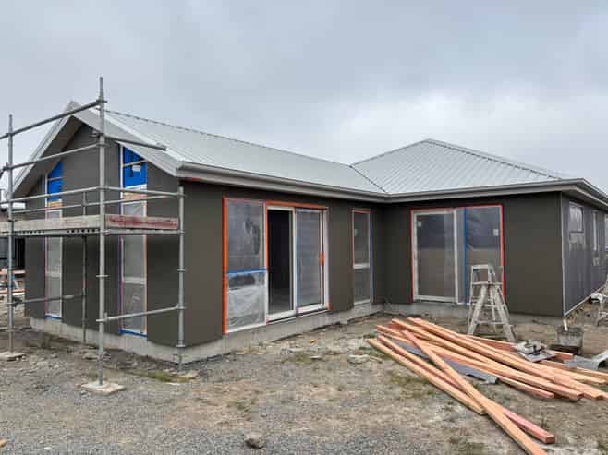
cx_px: 304
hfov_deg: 67.3
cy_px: 228
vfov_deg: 53.0
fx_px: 457
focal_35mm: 26
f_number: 1.6
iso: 50
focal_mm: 5.96
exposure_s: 1/2857
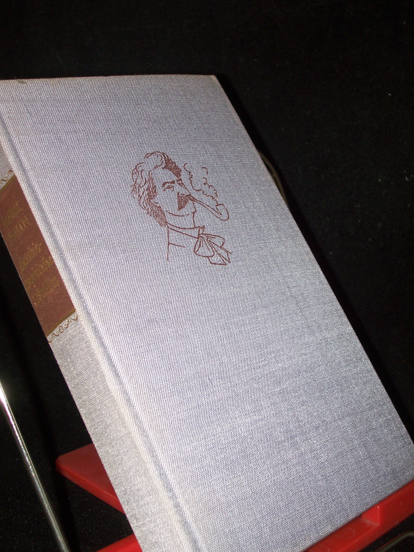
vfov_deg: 35.5
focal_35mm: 54
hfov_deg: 27.0
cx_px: 211
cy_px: 274
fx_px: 861
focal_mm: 8.7
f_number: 3.2
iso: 80
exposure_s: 1/80
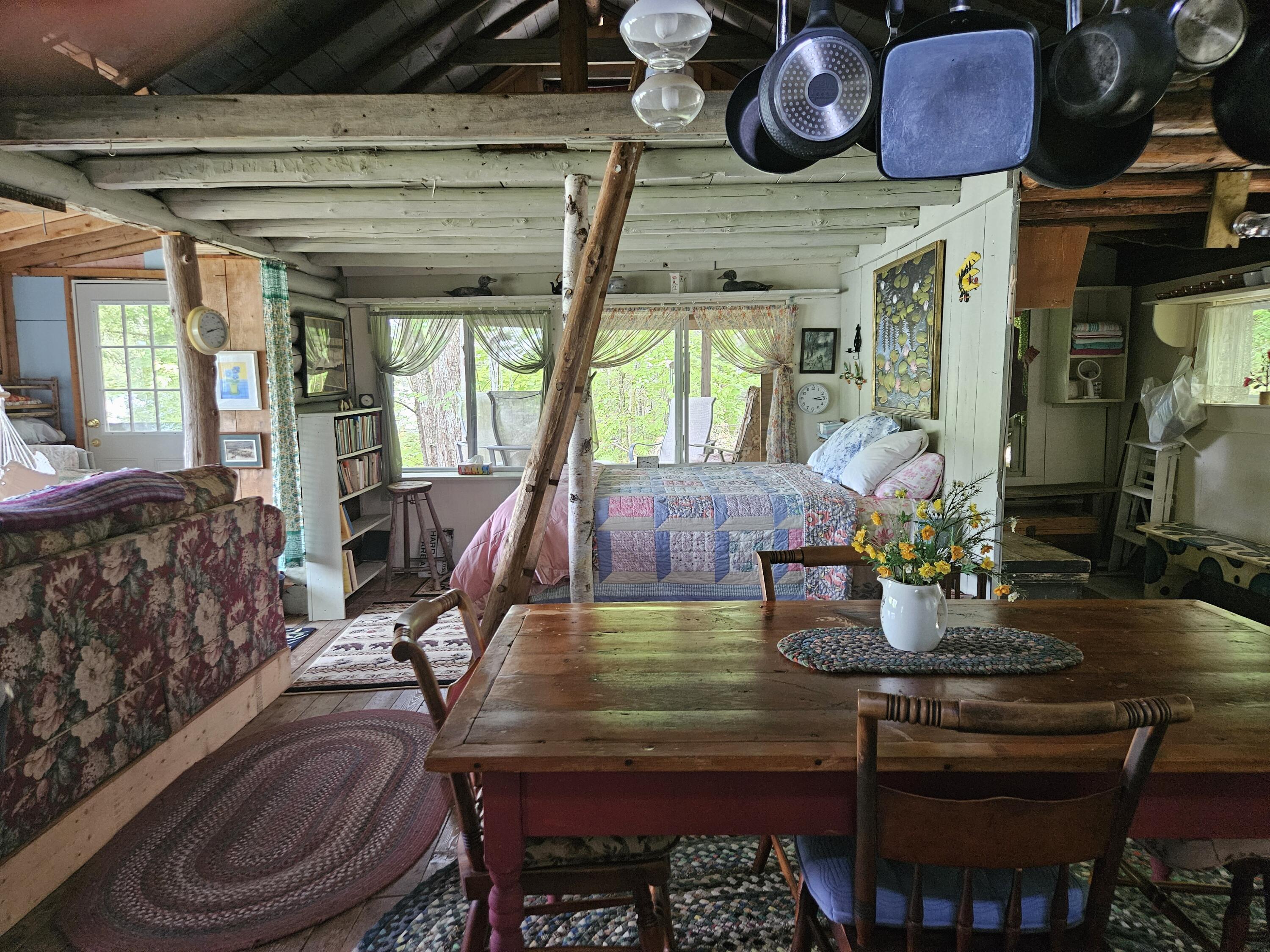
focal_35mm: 23
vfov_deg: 58.9
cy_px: 476
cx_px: 635
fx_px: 844
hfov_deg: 73.9
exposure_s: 1/60
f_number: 1.8
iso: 500
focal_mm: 5.4
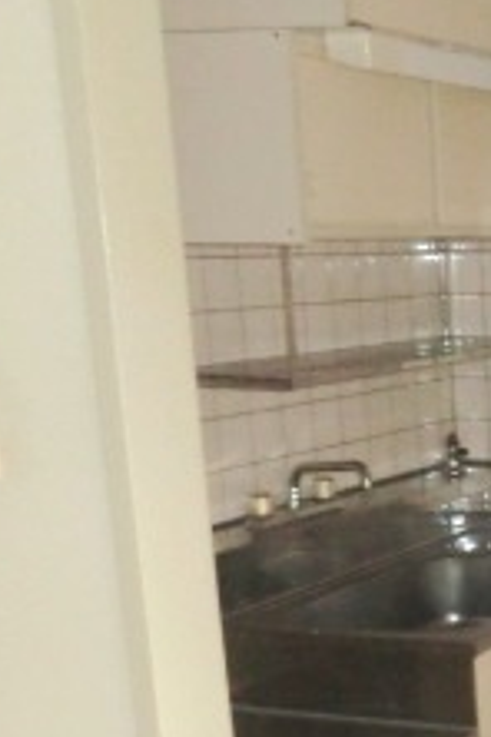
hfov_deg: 15.9
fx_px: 1473
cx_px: 902
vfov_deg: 27.4
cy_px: 611
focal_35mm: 72
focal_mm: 4.3
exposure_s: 1/25
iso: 400
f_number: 3.2
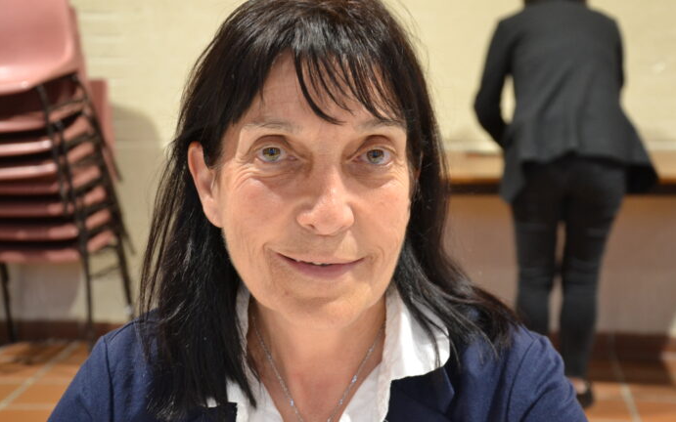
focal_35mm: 65
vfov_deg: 20.0
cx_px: 340
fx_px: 1198
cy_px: 204
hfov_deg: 31.5
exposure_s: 1/15
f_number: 4.8
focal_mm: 42
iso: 1400
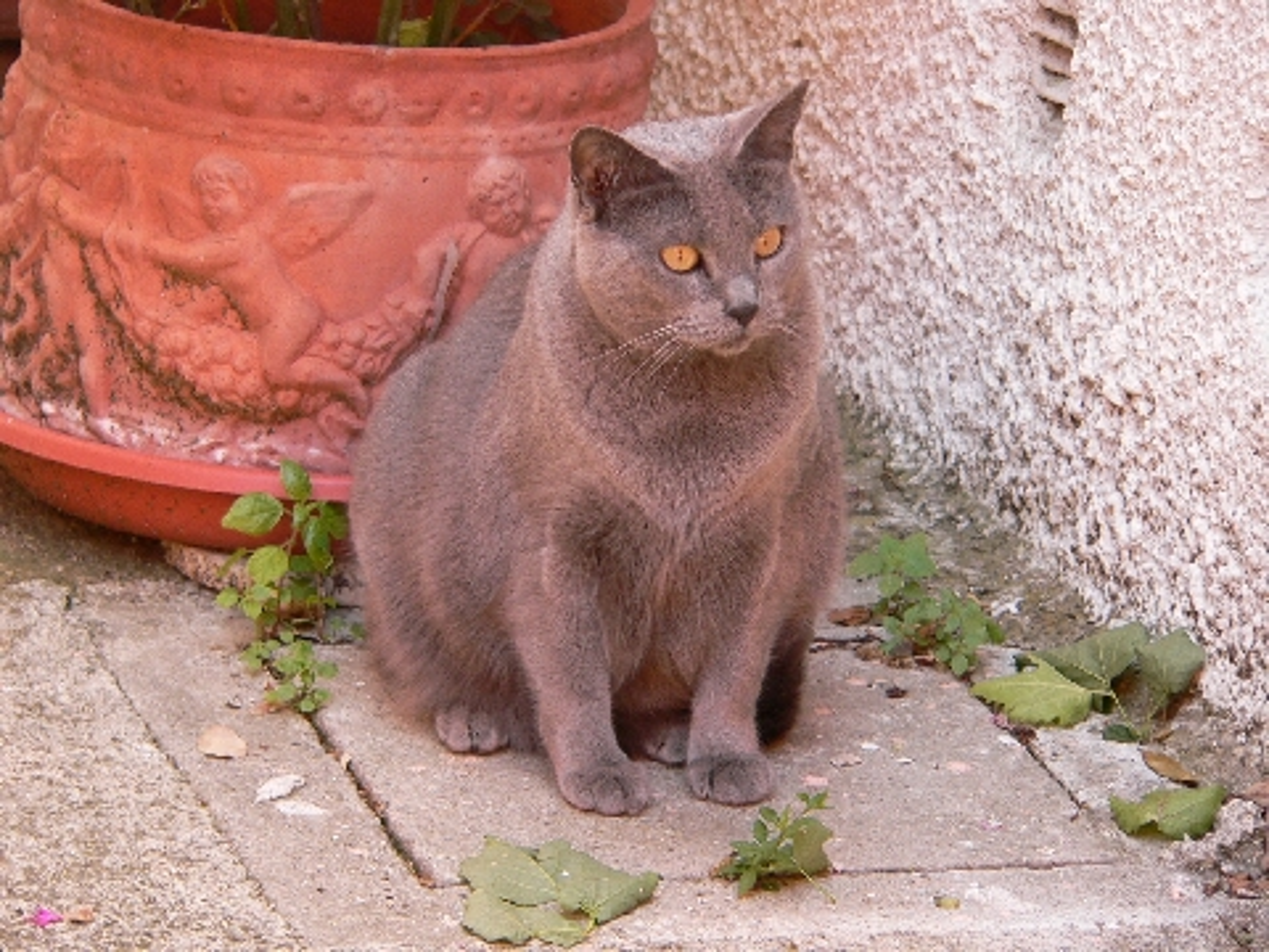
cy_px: 476
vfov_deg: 6.0
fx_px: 9092
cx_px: 634
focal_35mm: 248
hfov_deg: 8.0
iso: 200
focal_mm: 41.3
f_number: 2.8
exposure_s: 1/80
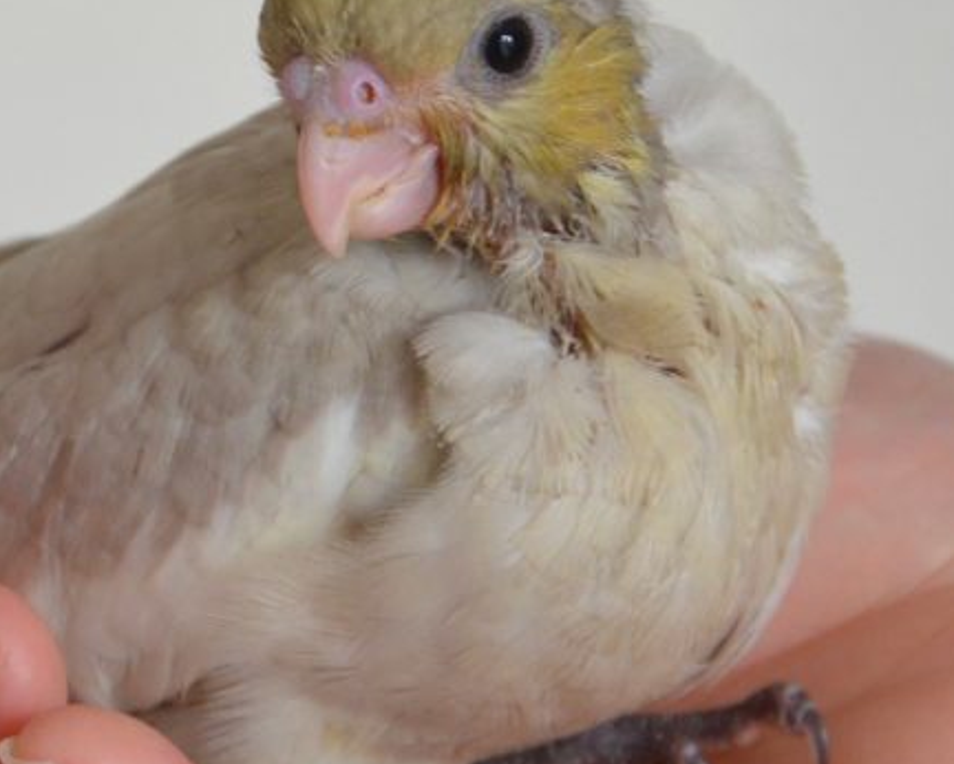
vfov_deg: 6.6
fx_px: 6582
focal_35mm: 233
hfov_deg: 8.3
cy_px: 318
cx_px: 172
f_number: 5.3
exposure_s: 1/125
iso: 1600
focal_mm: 70
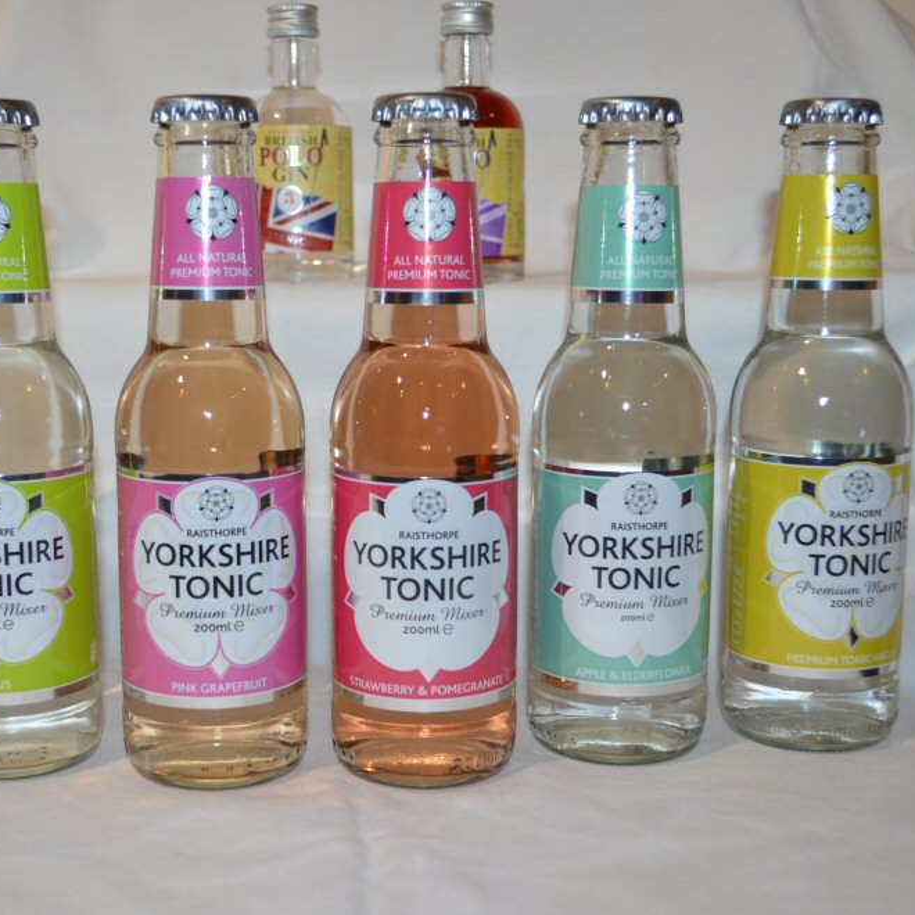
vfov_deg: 31.6
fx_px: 1615
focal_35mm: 54
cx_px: 317
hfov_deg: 31.4
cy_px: 458
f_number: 4.5
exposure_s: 1/60
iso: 900
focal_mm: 28
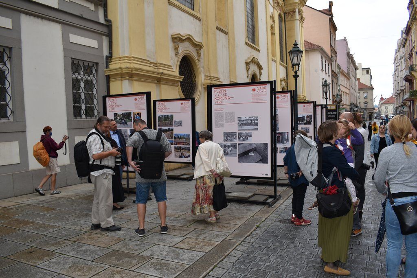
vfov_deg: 47.9
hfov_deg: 67.4
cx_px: 208
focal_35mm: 27
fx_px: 313
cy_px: 139
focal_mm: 18
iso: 100
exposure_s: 1/125
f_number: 5.6
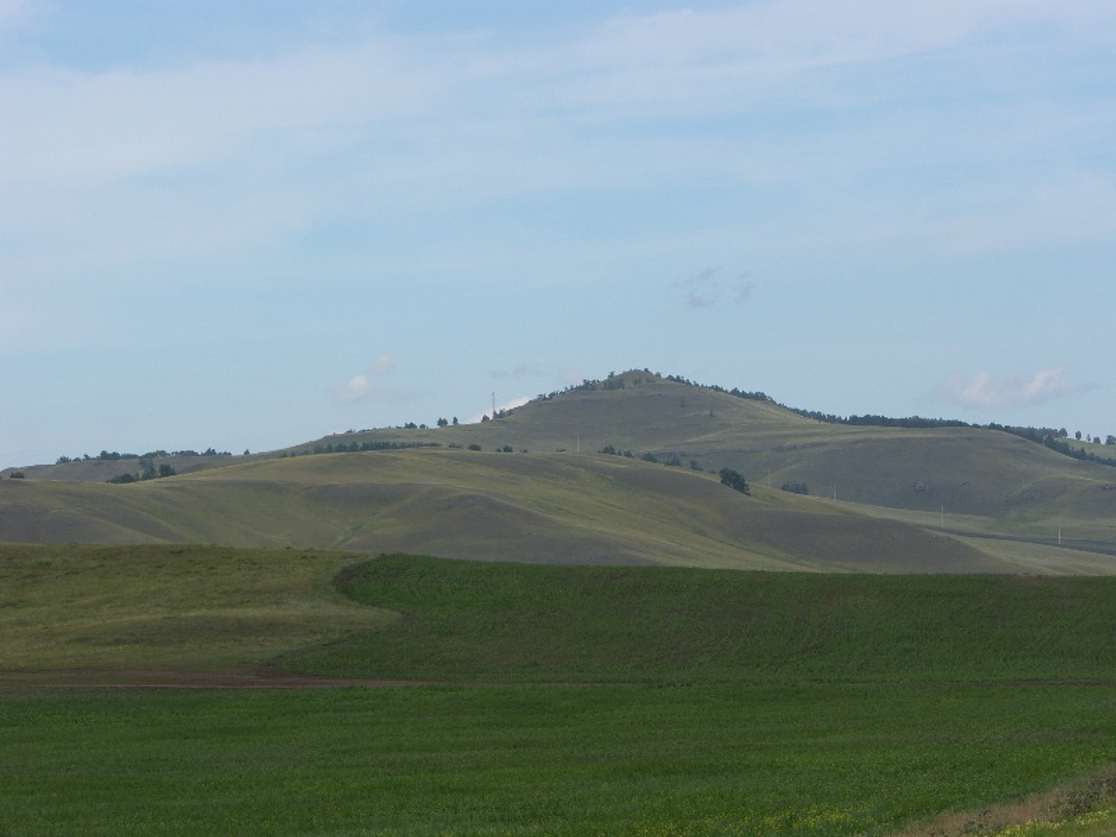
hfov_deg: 13.2
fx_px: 4836
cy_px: 418
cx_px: 558
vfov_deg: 9.9
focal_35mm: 150
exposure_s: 1/400
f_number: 5.6
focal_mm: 38.7
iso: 50
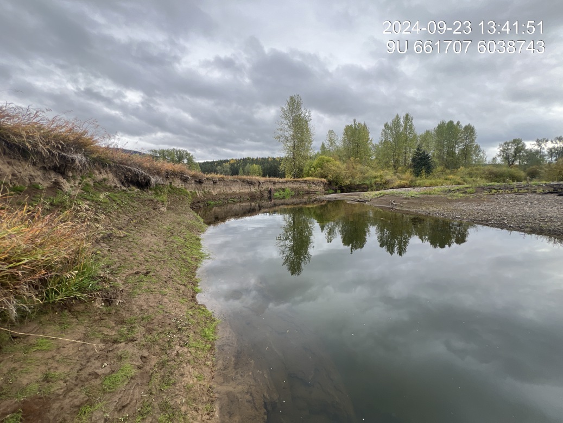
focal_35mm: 13
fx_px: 211
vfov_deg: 89.9
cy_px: 212
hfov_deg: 106.2
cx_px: 282
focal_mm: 1.57
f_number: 1.8
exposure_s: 1/285
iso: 32
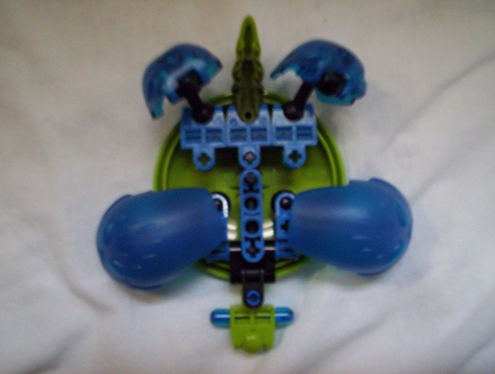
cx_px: 248
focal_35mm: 38
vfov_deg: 37.9
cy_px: 187
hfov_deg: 48.9
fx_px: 545
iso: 200
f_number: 4.5
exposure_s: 1/8
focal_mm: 4.99
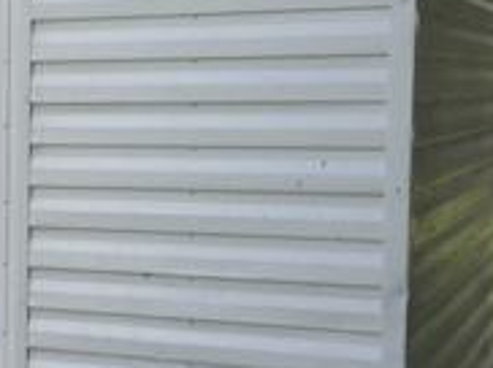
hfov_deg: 17.0
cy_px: 219
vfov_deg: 14.5
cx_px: -301
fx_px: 1451
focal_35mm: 102
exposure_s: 1/494
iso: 32
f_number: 2.2
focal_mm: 4.15
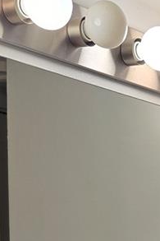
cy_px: 395
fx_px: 654
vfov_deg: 17.9
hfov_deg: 13.0
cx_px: 257
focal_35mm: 98
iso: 25
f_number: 1.8
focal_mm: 5.4
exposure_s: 1/128
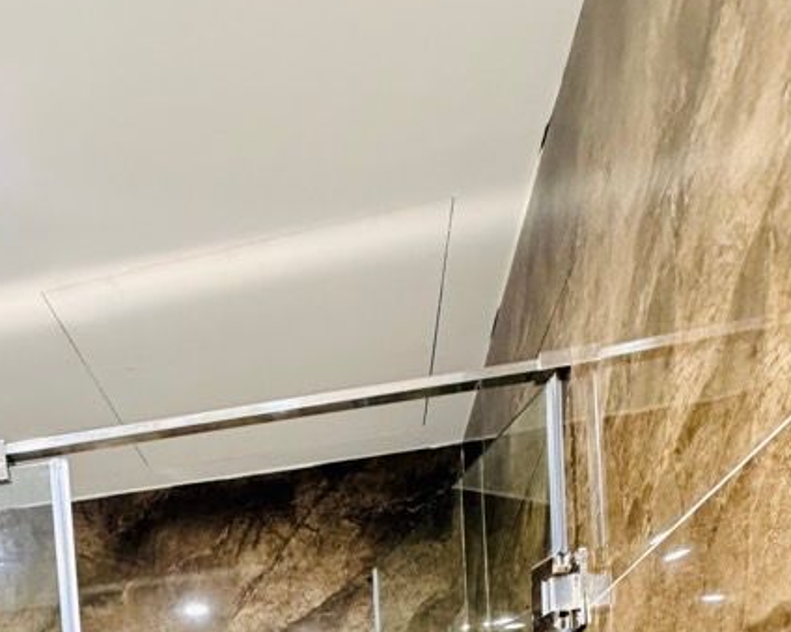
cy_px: 902
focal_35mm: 33
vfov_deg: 30.2
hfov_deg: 52.2
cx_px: 213
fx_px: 772
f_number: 2.2
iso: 500
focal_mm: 2.22
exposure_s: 1/50
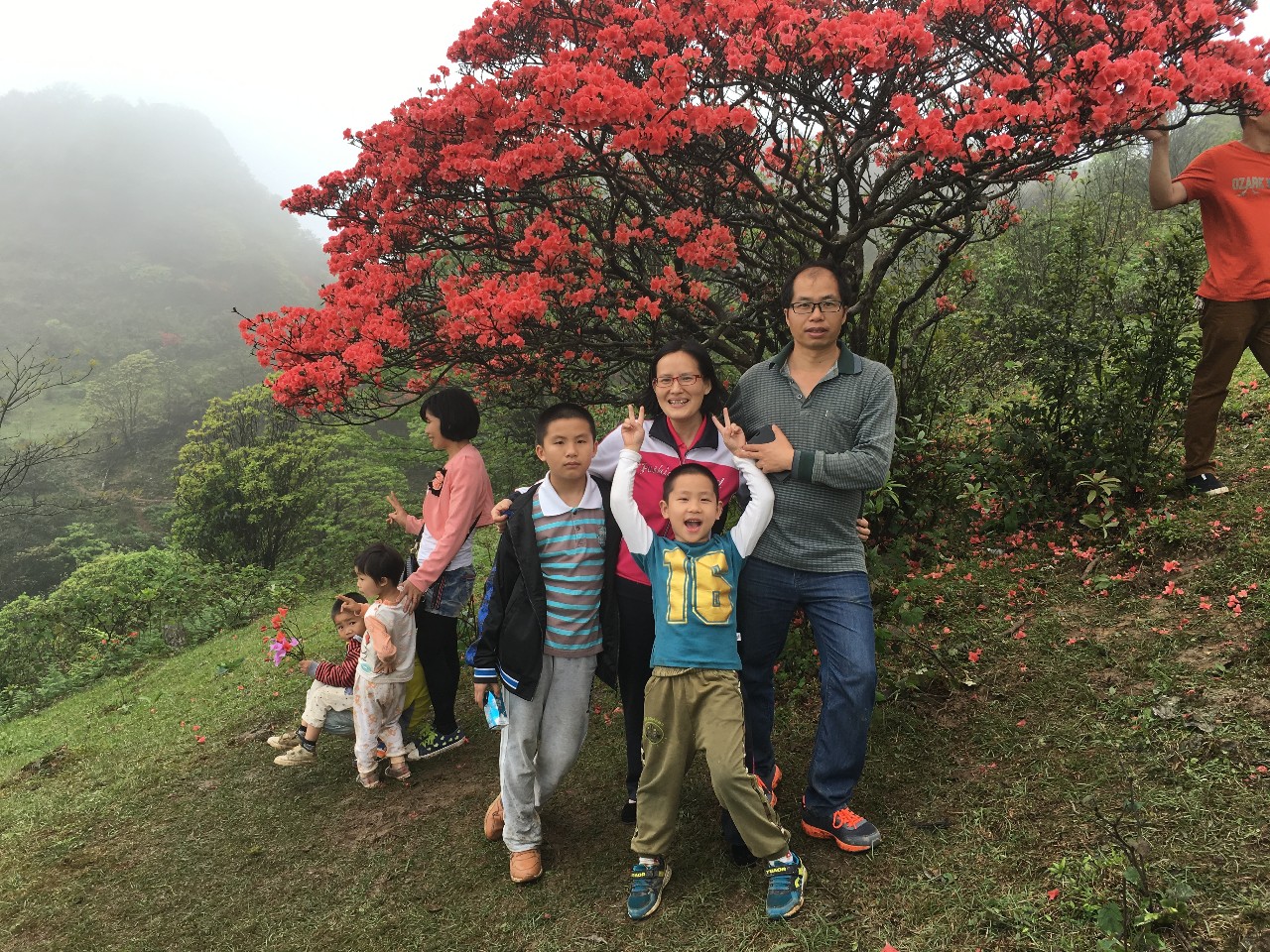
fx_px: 1064
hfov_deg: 61.7
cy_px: 476
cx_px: 635
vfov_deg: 48.2
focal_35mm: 29
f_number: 2.2
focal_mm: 4.15
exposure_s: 1/373
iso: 25
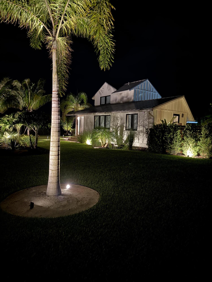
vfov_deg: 71.6
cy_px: 141
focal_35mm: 24
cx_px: 106
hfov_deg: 56.8
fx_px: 196
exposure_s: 1/5
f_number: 1.78
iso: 1250
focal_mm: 6.76
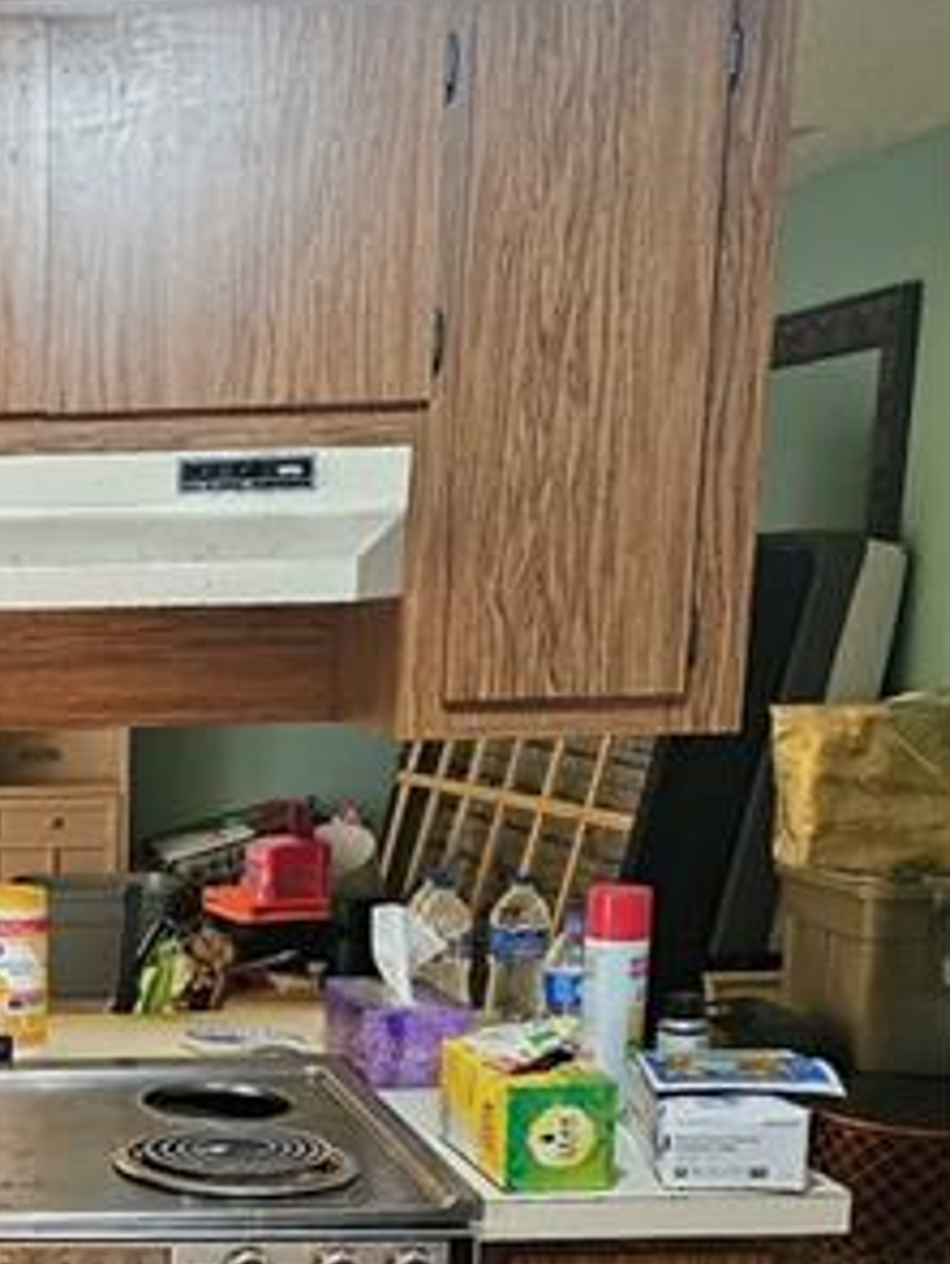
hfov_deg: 22.0
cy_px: 1071
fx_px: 2192
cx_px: -275
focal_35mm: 60
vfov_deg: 31.1
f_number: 1.7
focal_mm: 6.3
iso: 1000
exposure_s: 1/60
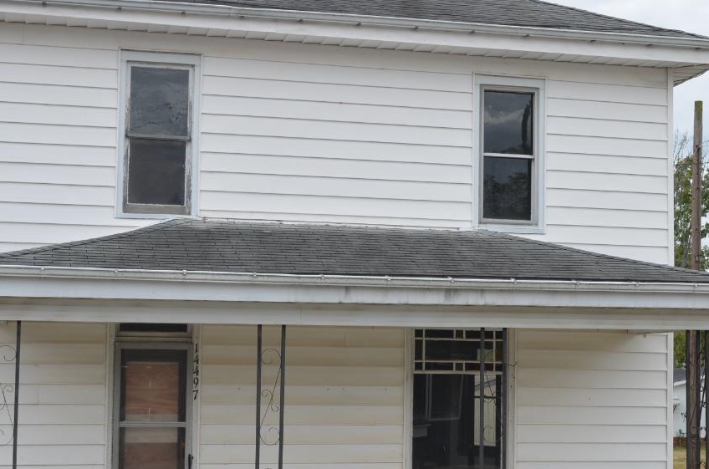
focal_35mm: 69
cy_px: 288
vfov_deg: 19.6
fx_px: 1356
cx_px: 441
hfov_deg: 29.2
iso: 125
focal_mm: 26
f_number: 8
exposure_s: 1/250
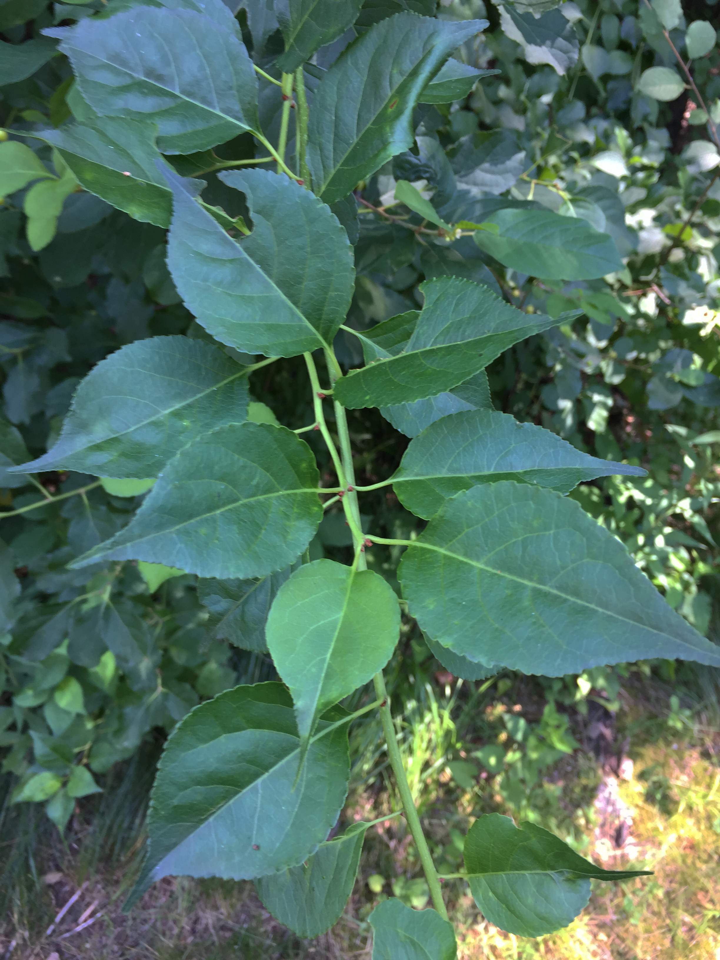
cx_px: 360
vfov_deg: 61.7
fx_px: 804
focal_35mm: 29
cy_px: 480
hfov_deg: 48.2
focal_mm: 4.15
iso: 40
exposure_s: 1/60
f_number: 2.2
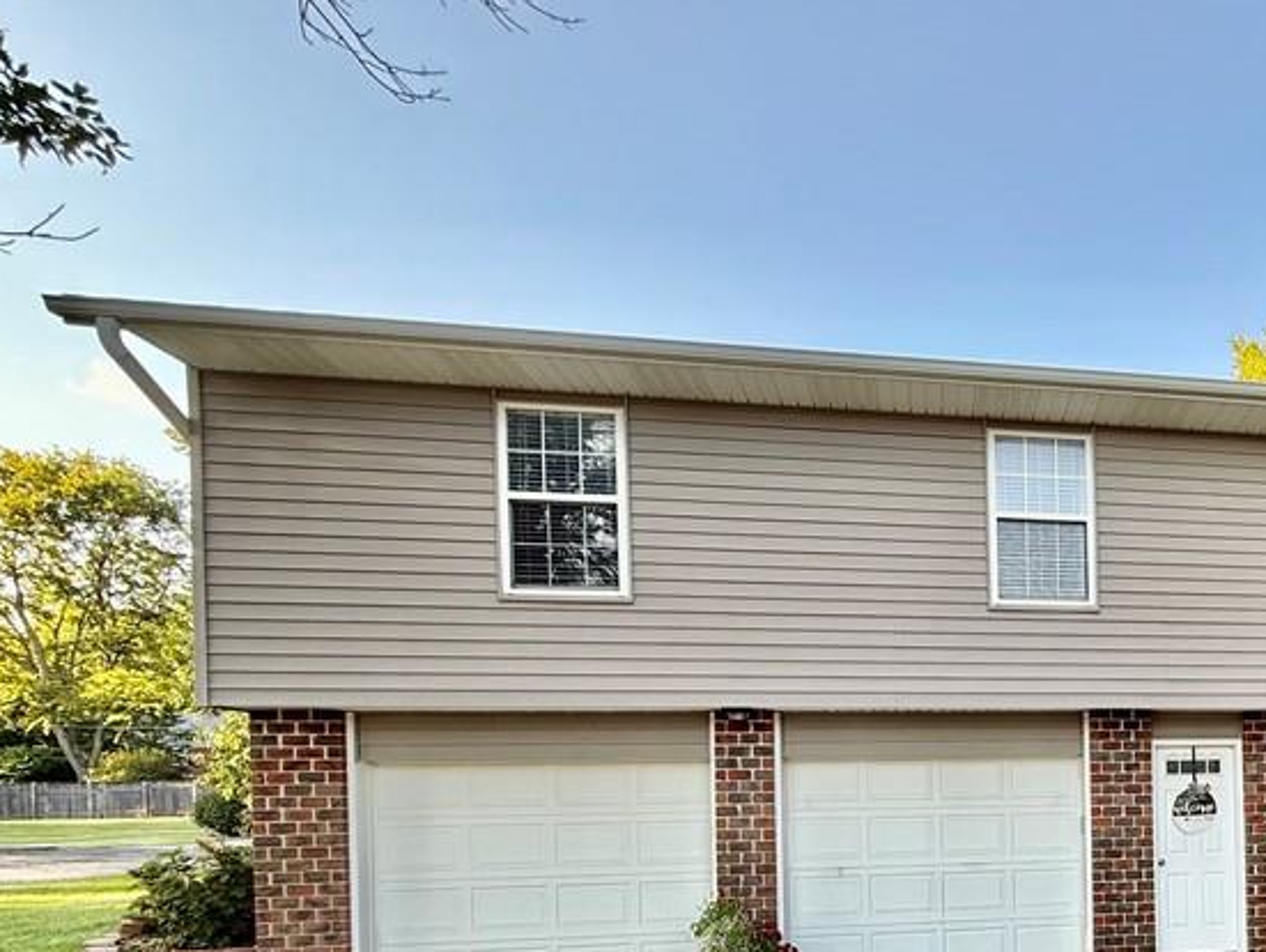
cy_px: 807
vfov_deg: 48.9
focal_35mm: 26
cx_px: 1133
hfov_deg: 57.9
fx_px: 952
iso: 50
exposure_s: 1/137
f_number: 2.2
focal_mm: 2.22
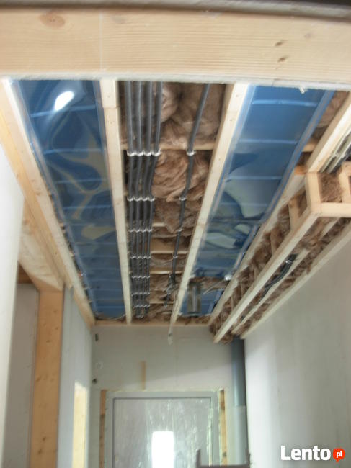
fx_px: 514
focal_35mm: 38
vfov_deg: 49.0
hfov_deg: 37.7
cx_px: 176
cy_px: 234
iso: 79
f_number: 2.9
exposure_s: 1/4
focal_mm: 6.3
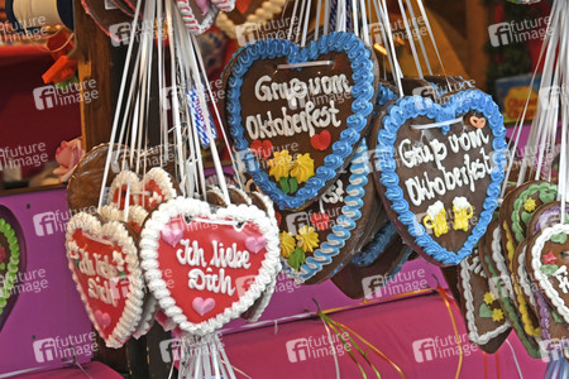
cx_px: 284
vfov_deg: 8.7
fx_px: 2481
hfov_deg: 13.1
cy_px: 190
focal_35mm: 157
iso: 1600
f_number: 8
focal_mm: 105
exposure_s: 1/1000
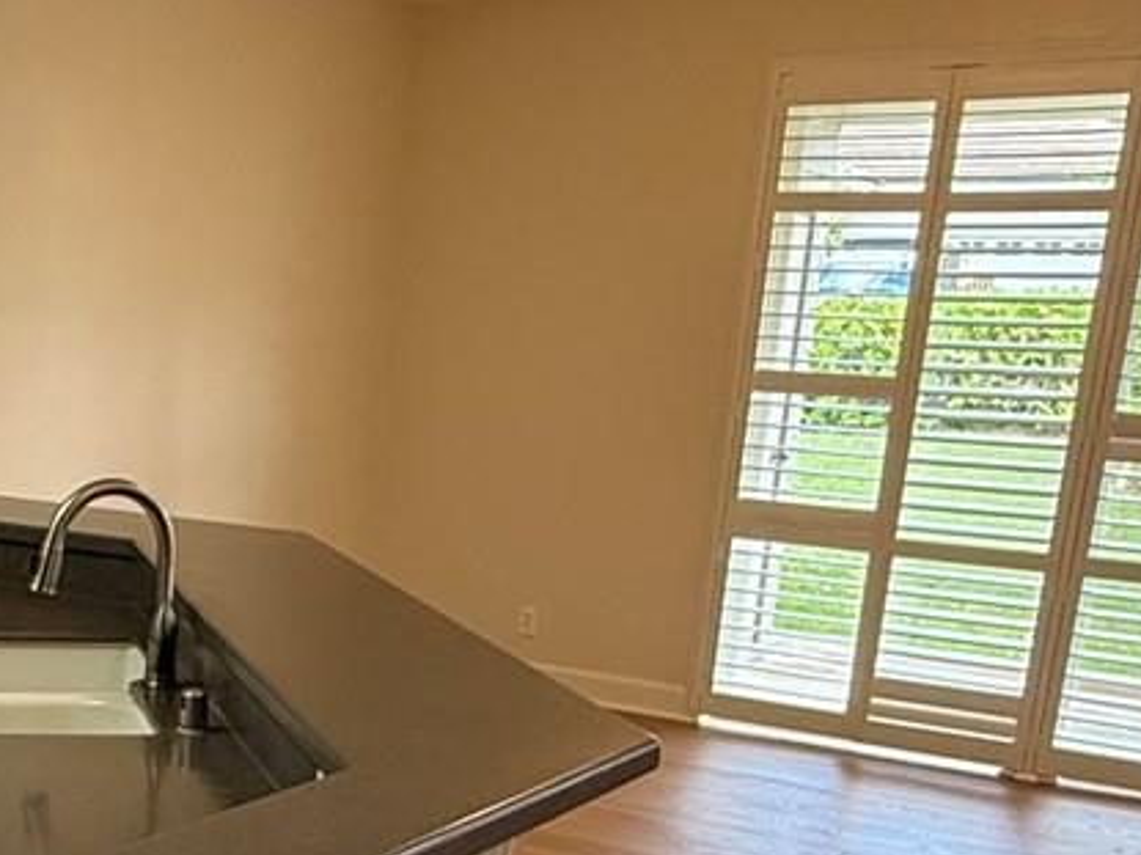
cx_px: 71
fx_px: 1779
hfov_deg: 33.3
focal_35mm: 54
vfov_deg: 26.2
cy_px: 767
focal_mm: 2.22
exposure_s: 1/120
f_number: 2.2
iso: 200
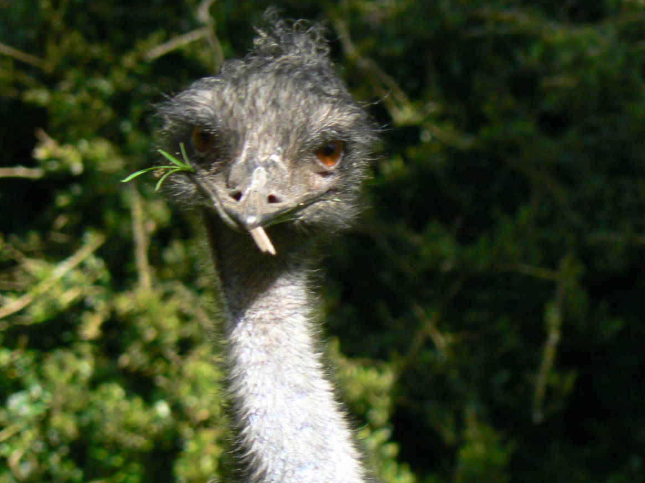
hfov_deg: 4.5
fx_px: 8289
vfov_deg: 3.3
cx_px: 398
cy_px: 224
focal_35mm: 445
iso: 80
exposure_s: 1/200
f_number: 5.6
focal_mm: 54.2
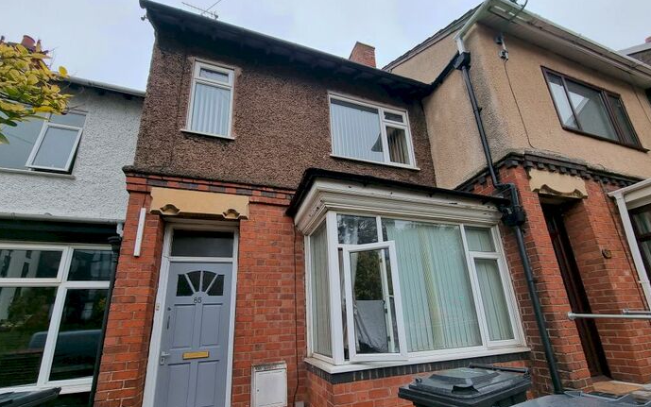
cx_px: 325
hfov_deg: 105.3
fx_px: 248
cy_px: 242
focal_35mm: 14
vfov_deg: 77.9
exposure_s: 1/206
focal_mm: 2.2
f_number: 2.2
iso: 50
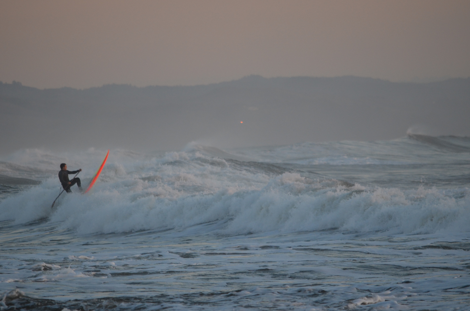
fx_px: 6137
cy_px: 157
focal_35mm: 471
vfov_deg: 2.9
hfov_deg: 4.4
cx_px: 233
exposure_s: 1/250
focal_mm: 300
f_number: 5.6
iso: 720
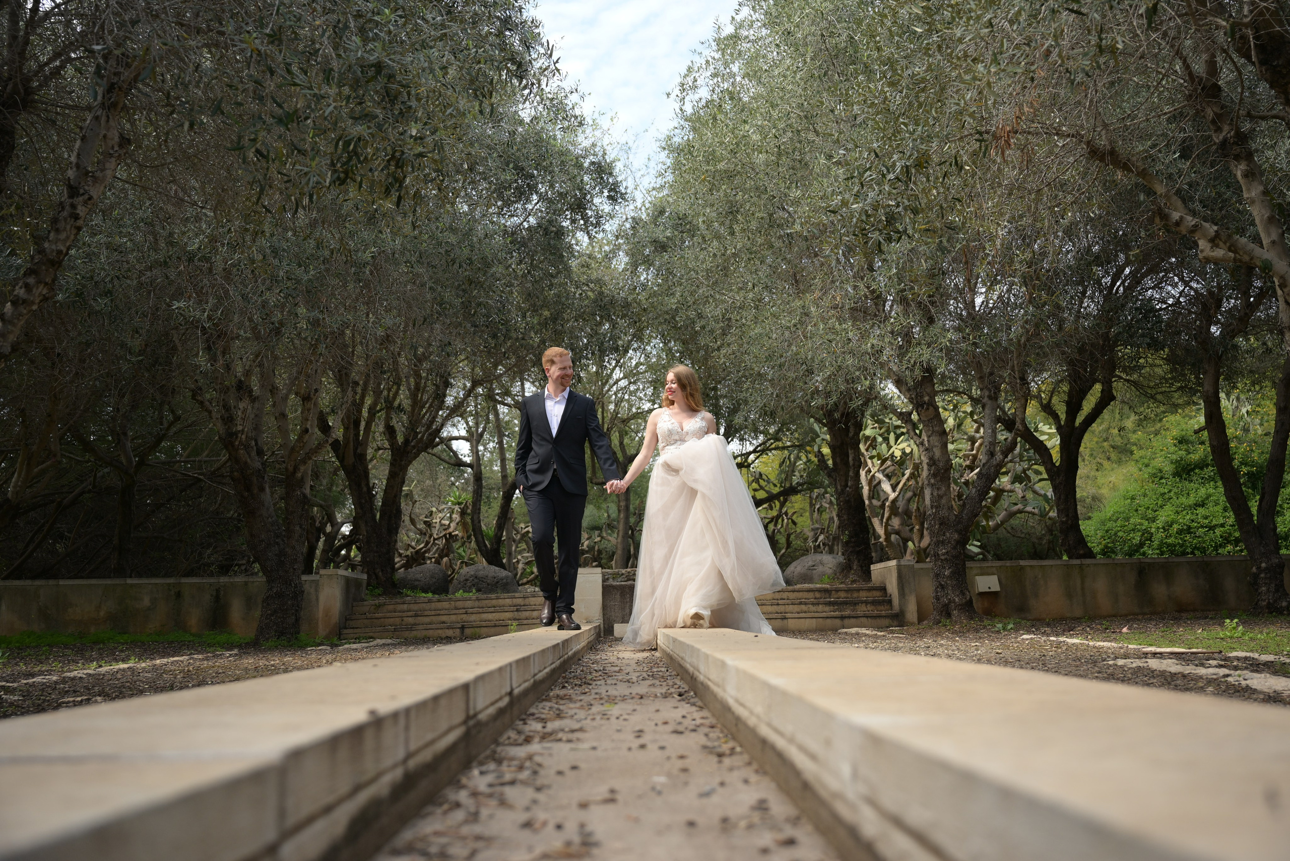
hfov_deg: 57.9
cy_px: 430
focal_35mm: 32
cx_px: 645
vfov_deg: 40.6
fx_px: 1165
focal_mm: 32.5
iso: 125
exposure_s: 1/500
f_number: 3.5
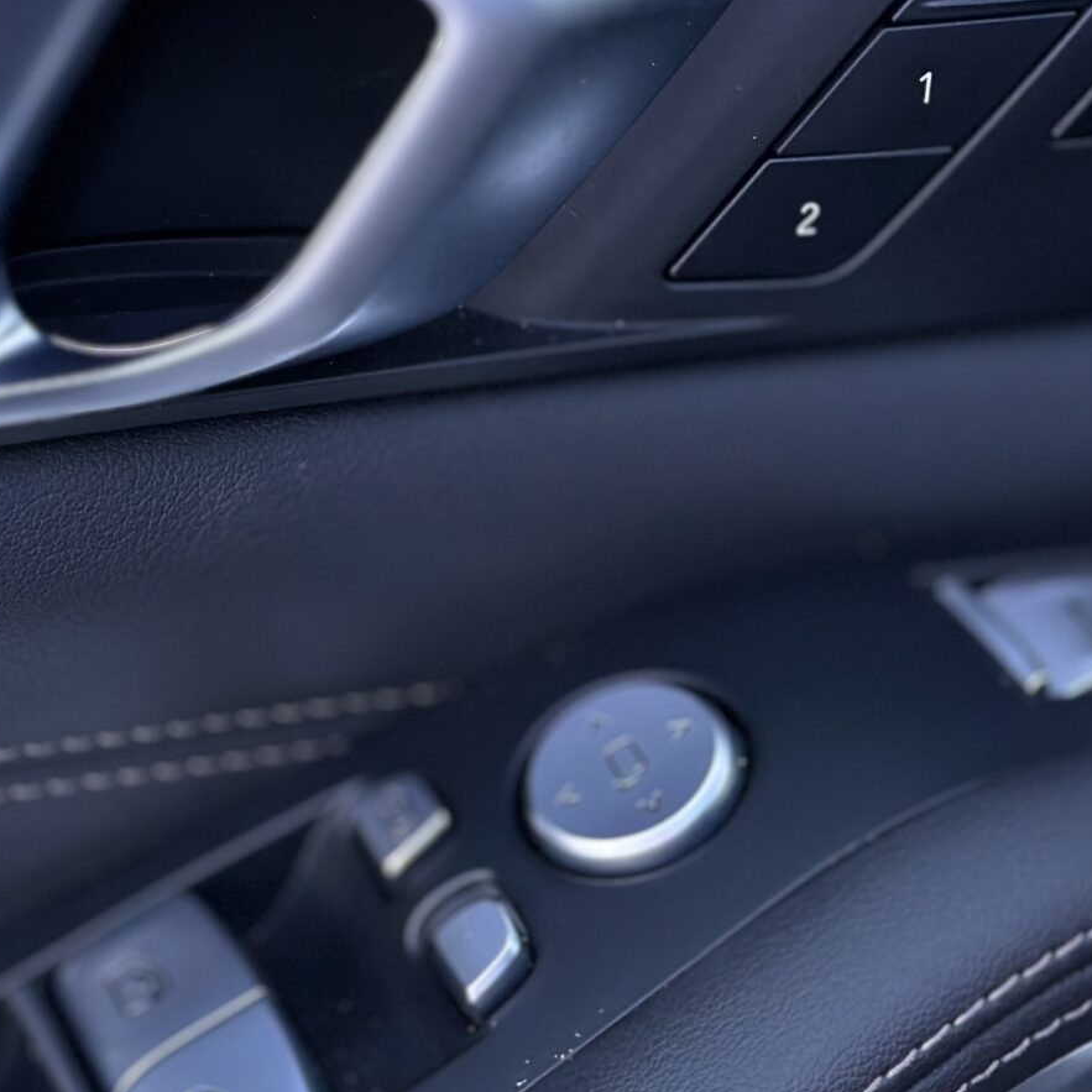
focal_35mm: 123
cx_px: 377
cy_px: 484
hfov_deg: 14.2
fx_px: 4390
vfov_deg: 14.2
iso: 125
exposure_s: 1/114
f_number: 1.78
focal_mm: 6.86
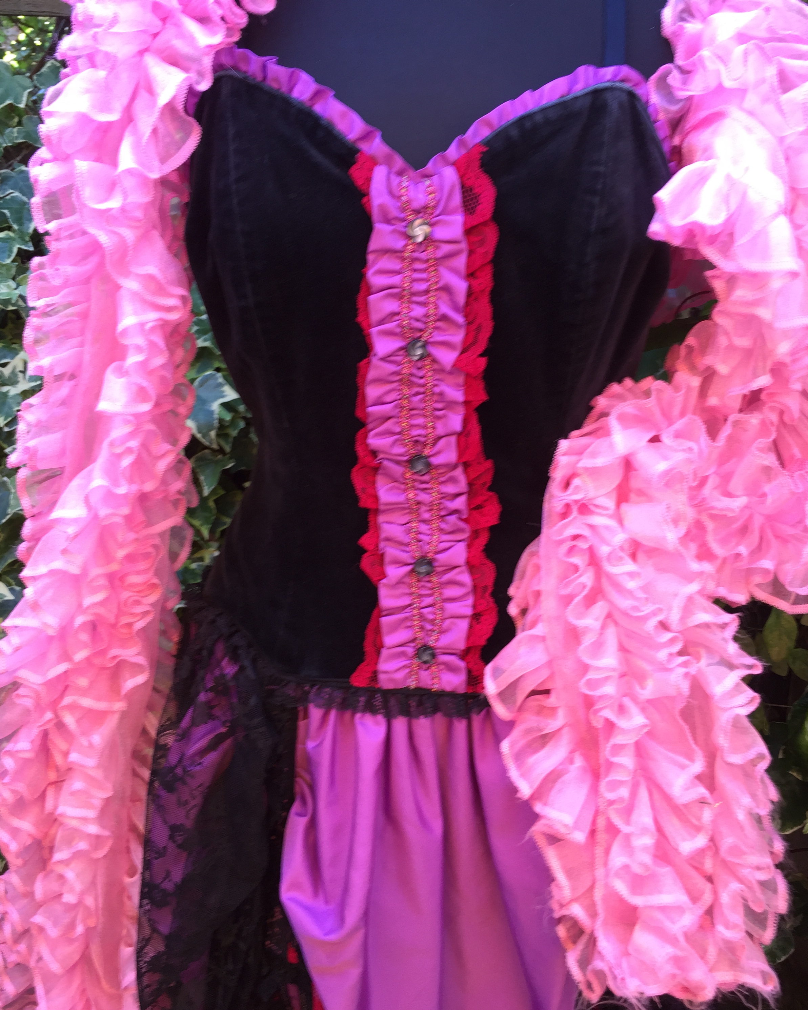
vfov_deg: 57.1
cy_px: 467
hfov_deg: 47.1
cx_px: 398
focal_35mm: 31
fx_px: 927
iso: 32
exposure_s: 1/50
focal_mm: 4.15
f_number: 2.2
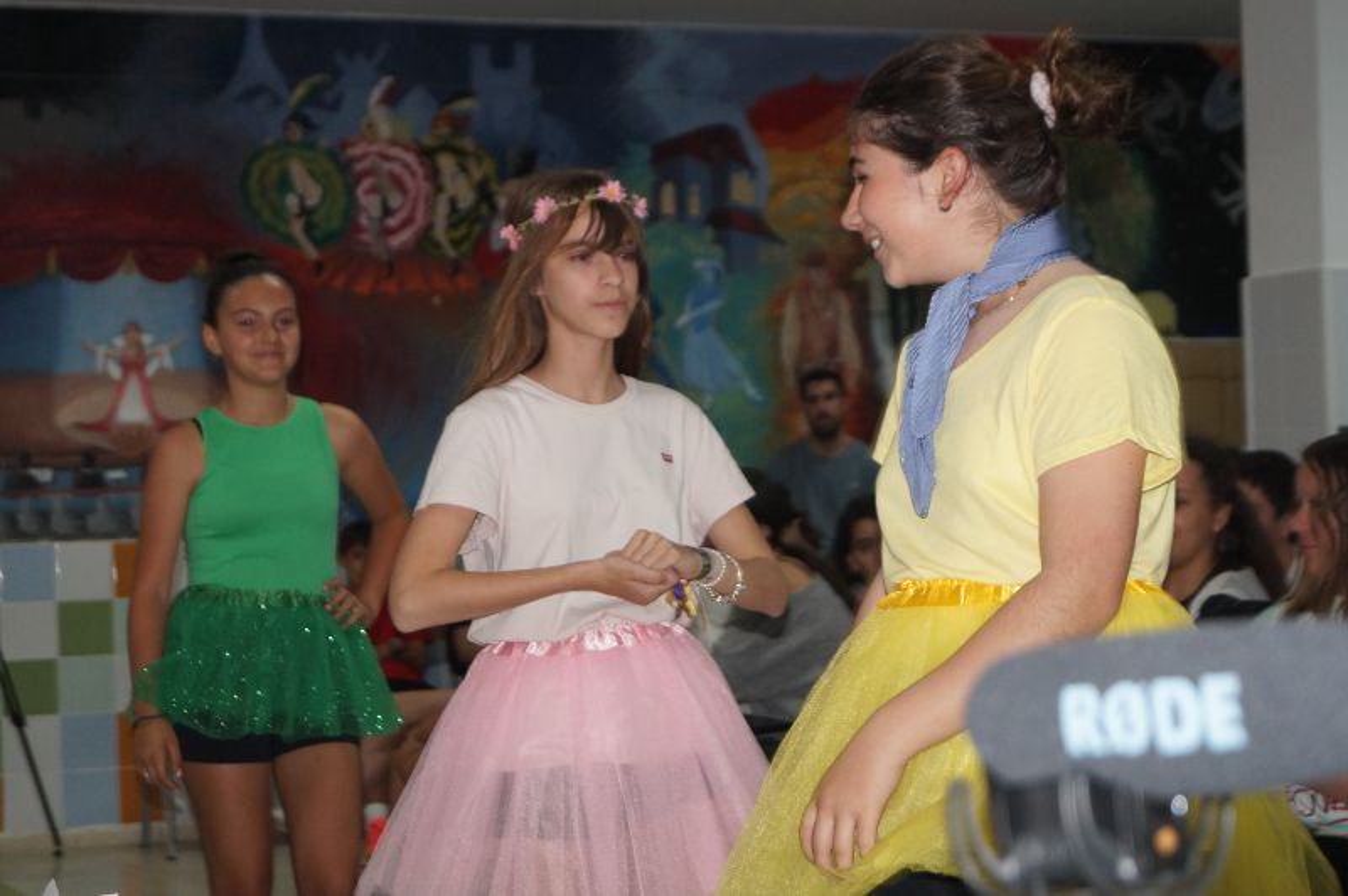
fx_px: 3087
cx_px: 674
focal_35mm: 82
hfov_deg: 24.6
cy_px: 448
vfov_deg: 16.5
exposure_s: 1/100
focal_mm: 55
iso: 800
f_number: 5.6
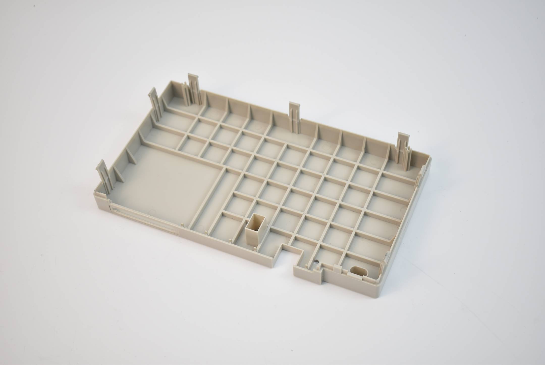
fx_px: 818
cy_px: 182
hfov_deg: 36.8
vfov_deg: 25.1
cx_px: 272
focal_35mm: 54
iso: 180
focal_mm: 36
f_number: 4.8
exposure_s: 1/60
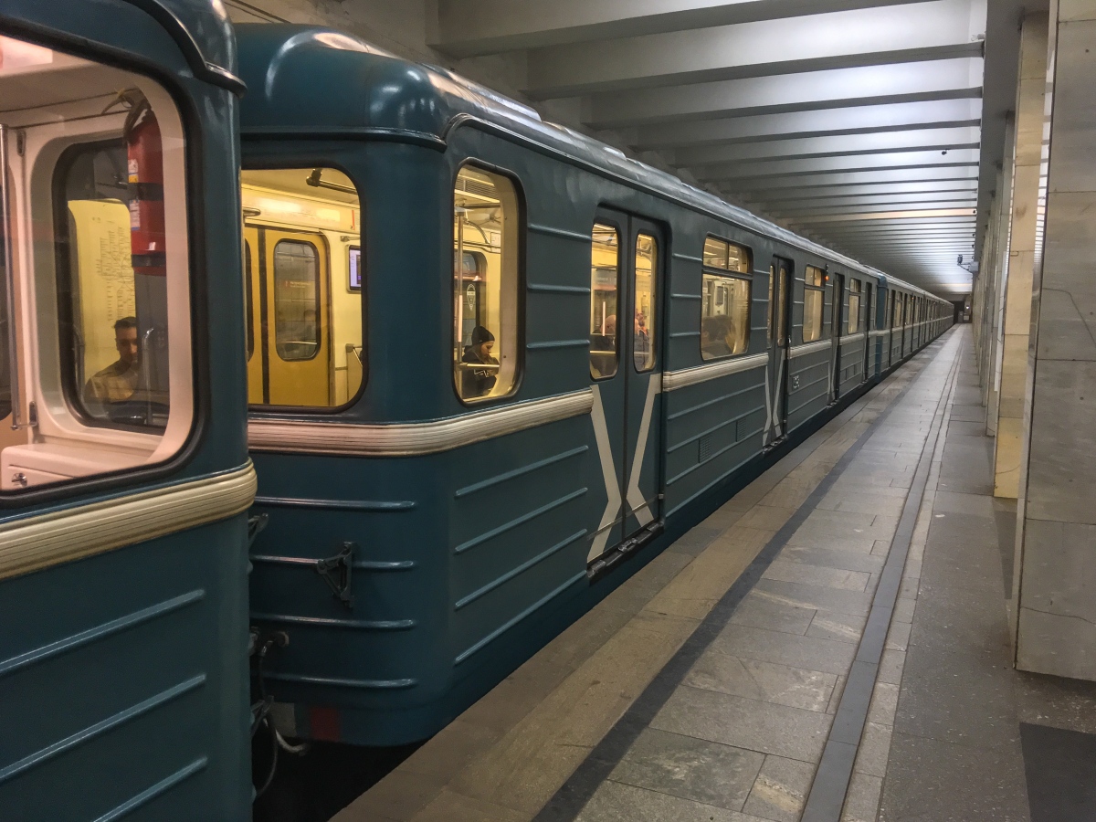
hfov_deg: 61.7
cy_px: 411
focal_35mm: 29
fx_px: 918
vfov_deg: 48.2
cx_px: 548
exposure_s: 1/33
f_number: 2.2
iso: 160
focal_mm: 4.15
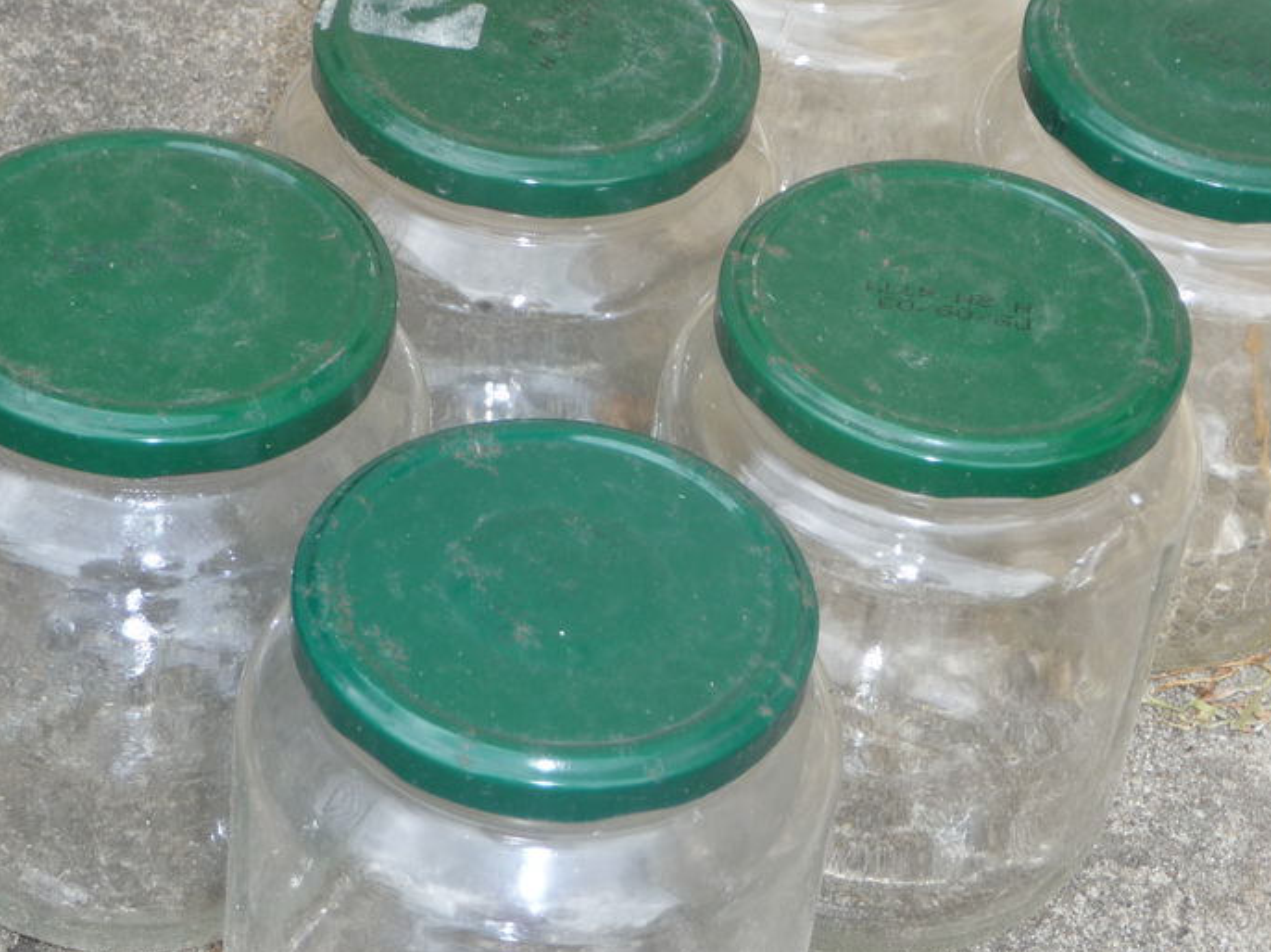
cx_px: 743
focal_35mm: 105
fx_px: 3854
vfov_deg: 14.1
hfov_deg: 18.7
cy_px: 411
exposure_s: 1/40
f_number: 4.6
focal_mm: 12.2
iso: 100
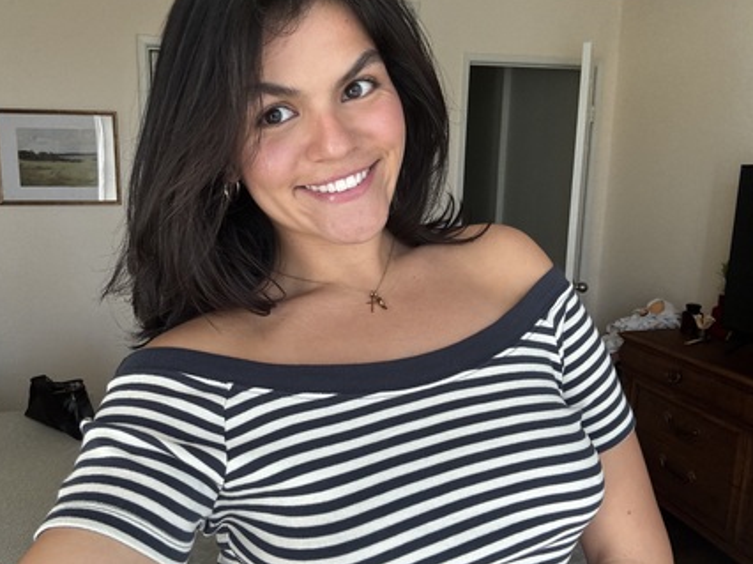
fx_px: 587
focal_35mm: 27
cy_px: 266
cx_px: 318
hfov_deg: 65.0
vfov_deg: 51.3
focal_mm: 2.69
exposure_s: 1/89
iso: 80
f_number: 1.9
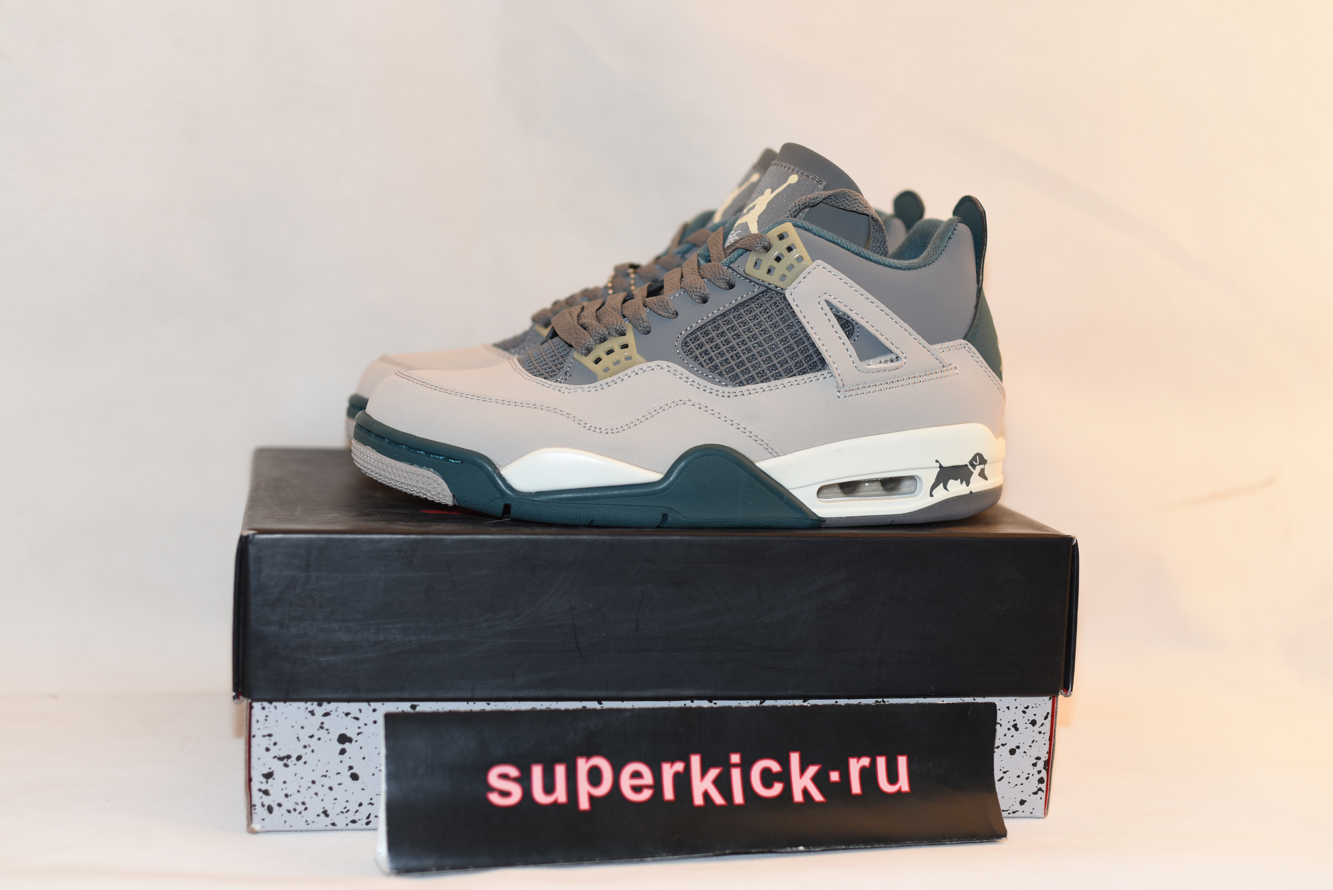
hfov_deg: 39.6
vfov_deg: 27.0
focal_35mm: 50
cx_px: 666
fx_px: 1852
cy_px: 445
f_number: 2.8
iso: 100
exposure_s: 1/60
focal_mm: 50
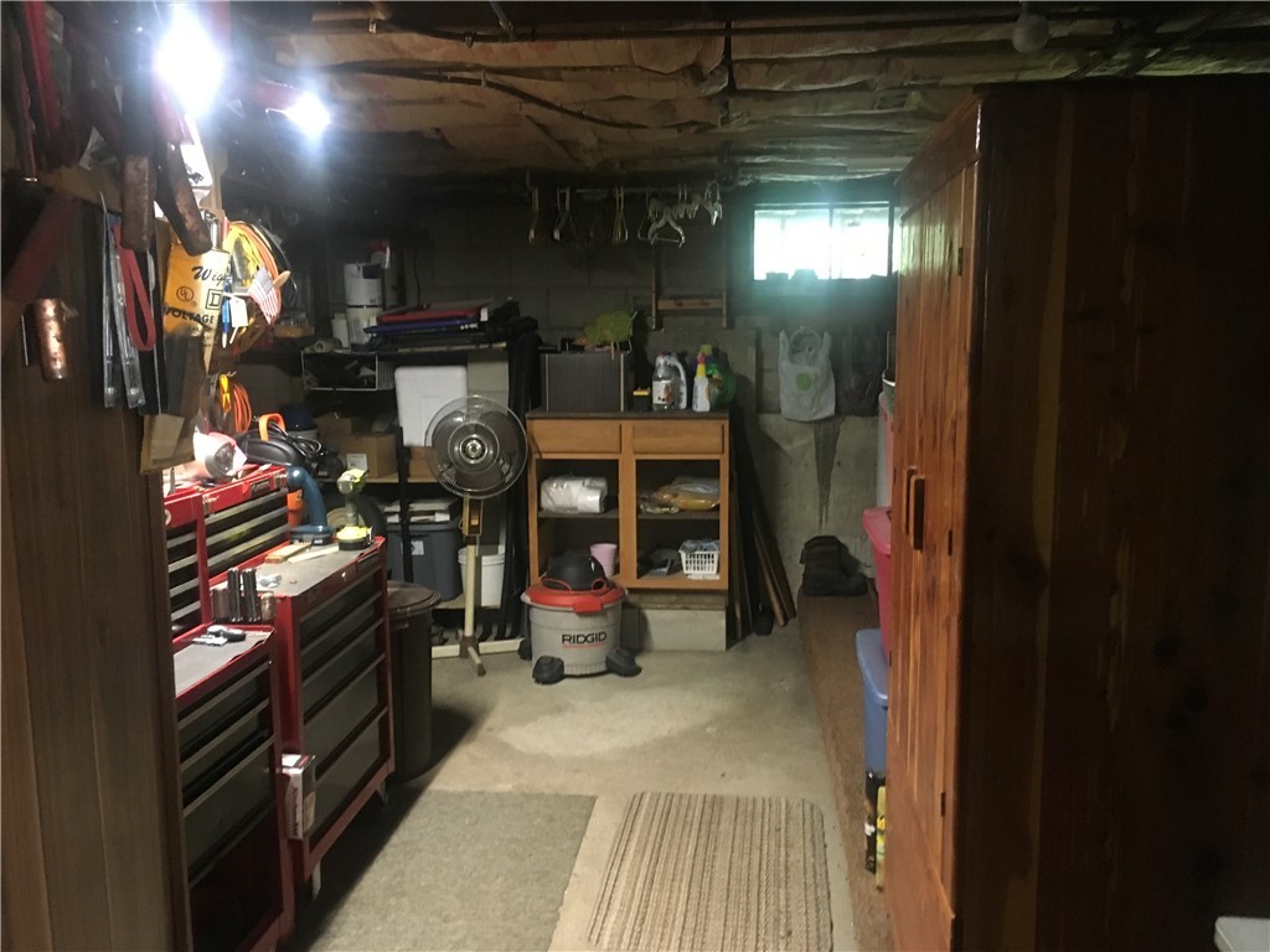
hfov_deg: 61.7
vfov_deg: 48.2
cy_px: 476
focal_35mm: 29
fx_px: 1064
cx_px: 635
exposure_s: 1/15
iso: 250
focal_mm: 4.15
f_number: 2.2
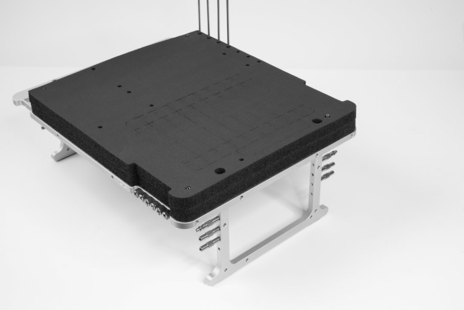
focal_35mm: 50
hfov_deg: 39.6
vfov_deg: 27.0
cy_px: 155
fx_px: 644
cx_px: 232
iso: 50
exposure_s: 1/1.25
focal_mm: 50
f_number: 16
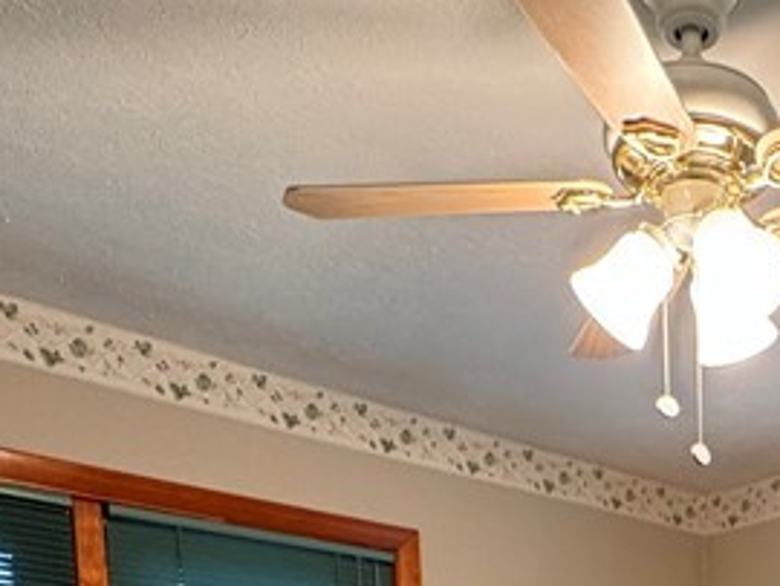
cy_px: 984
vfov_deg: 21.0
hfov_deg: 33.0
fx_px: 1195
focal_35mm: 53
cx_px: 792
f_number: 2.2
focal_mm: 2.22
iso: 500
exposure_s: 1/60
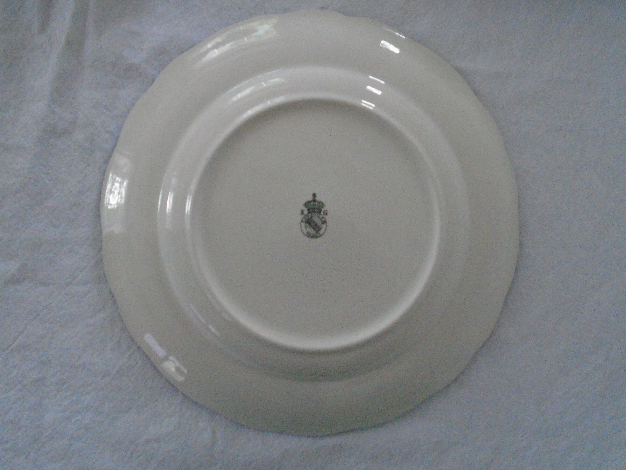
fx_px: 470
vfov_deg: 53.1
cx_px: 313
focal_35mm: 26
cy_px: 235
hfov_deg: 67.3
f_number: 3.2
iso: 800
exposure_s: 1/80
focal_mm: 4.6
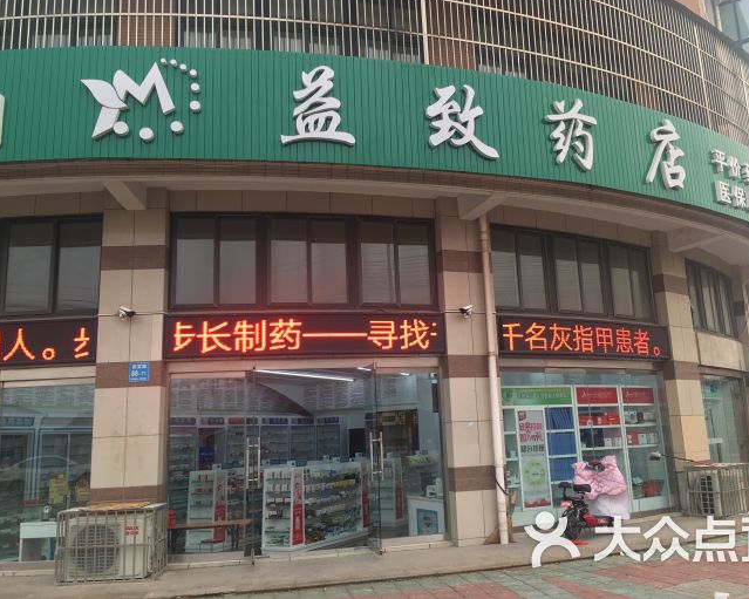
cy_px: 292
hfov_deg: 57.1
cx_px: 408
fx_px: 687
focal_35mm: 31
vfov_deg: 47.1
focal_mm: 4.15
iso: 25
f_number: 2.2
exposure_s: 1/50
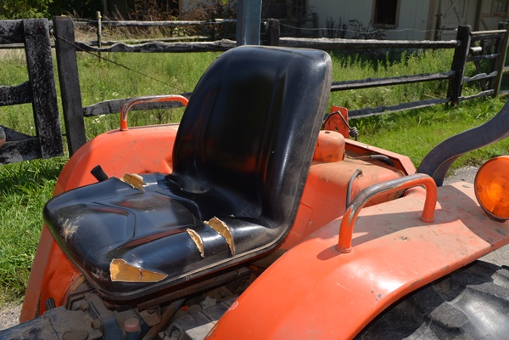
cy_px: 170
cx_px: 254
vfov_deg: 40.0
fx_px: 467
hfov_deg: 57.2
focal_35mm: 33
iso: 100
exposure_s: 1/200
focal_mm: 22
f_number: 9
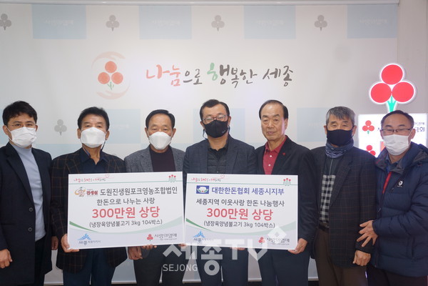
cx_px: 214
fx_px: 440
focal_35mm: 37
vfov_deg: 35.9
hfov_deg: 51.9
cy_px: 143
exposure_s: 1/60
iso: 400
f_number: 4
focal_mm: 25
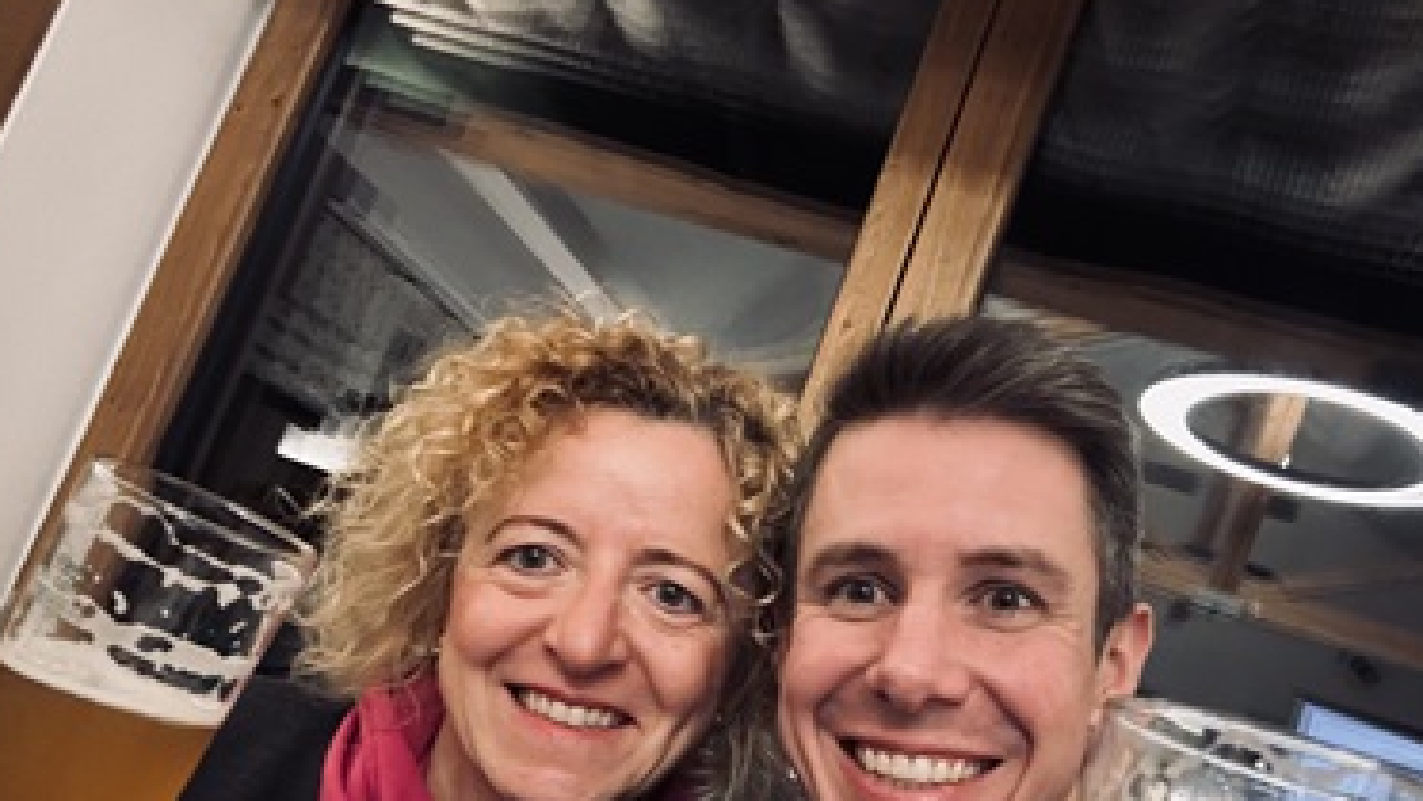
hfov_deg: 59.2
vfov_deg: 35.0
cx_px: 826
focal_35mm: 33
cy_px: 591
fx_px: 1245
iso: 640
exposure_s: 1/25
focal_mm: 2.69
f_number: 1.9
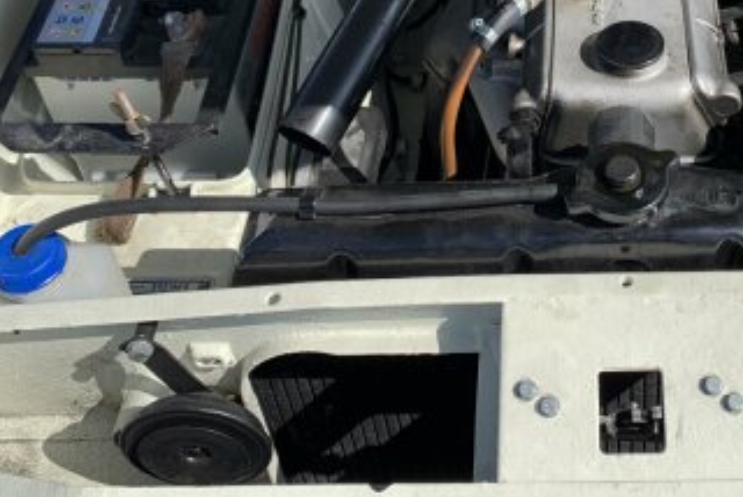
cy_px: 0
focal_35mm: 54
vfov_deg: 24.0
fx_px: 1115
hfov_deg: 35.7
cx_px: 585
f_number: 1.8
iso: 25
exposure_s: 1/1953
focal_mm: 4.25
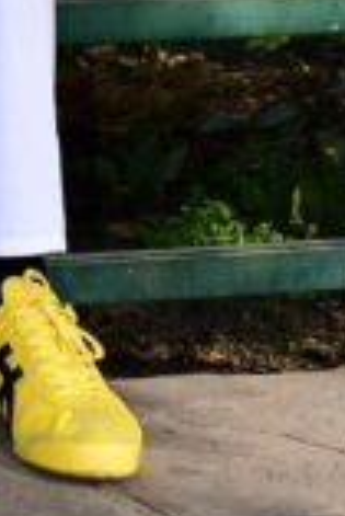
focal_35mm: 225
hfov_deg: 5.8
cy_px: -647
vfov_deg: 8.5
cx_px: -564
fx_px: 3231
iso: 200
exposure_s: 1/250
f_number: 10
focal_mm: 23
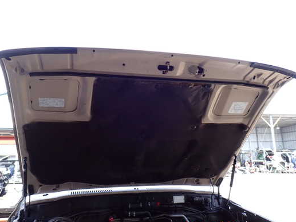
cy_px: 106
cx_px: 143
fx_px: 248
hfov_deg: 61.6
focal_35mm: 29
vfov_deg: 48.2
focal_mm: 4.5
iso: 100
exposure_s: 1/160
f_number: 2.8
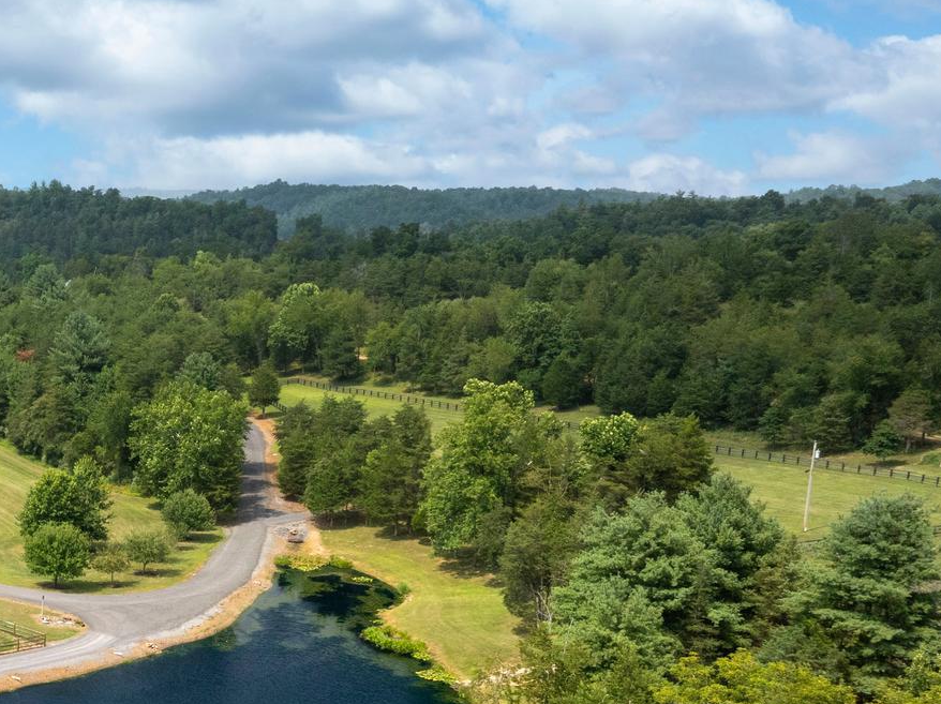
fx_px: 1521
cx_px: -90
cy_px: 594
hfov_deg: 30.7
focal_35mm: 56
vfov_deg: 25.5
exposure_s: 1/100
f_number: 7.1
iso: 200
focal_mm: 12.29
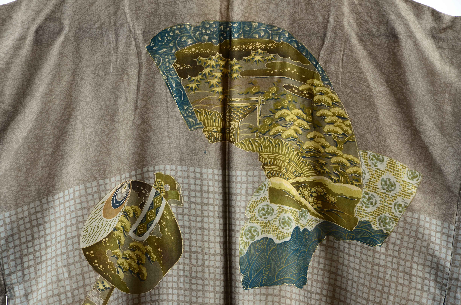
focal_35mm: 158
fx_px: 2013
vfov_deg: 8.7
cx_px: 230
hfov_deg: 13.1
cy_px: 152
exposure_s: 1/125
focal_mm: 105
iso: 200
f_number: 10
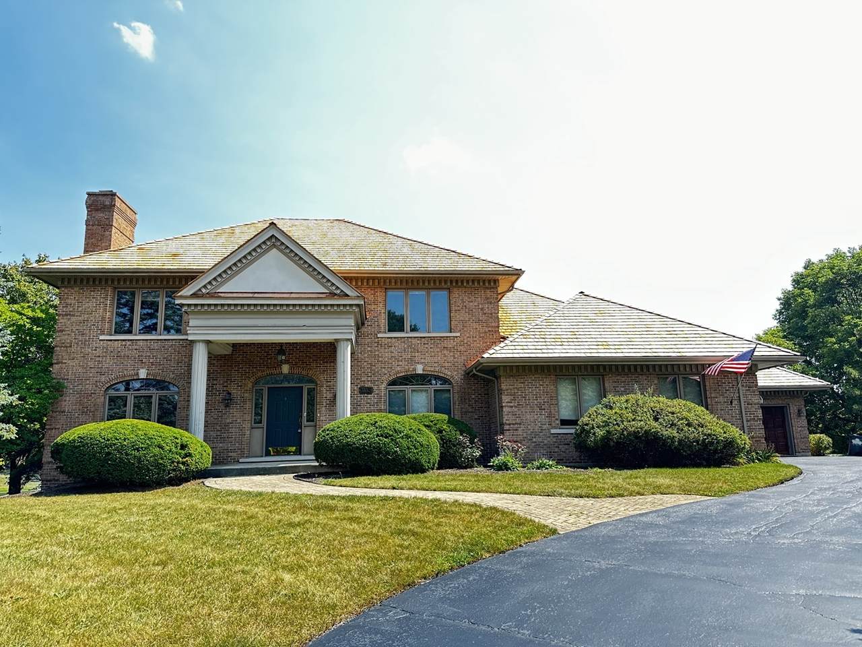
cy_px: 324
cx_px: 431
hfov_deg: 71.6
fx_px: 598
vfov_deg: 56.8
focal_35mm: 24
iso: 80
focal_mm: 6.86
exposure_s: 1/511
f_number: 1.78
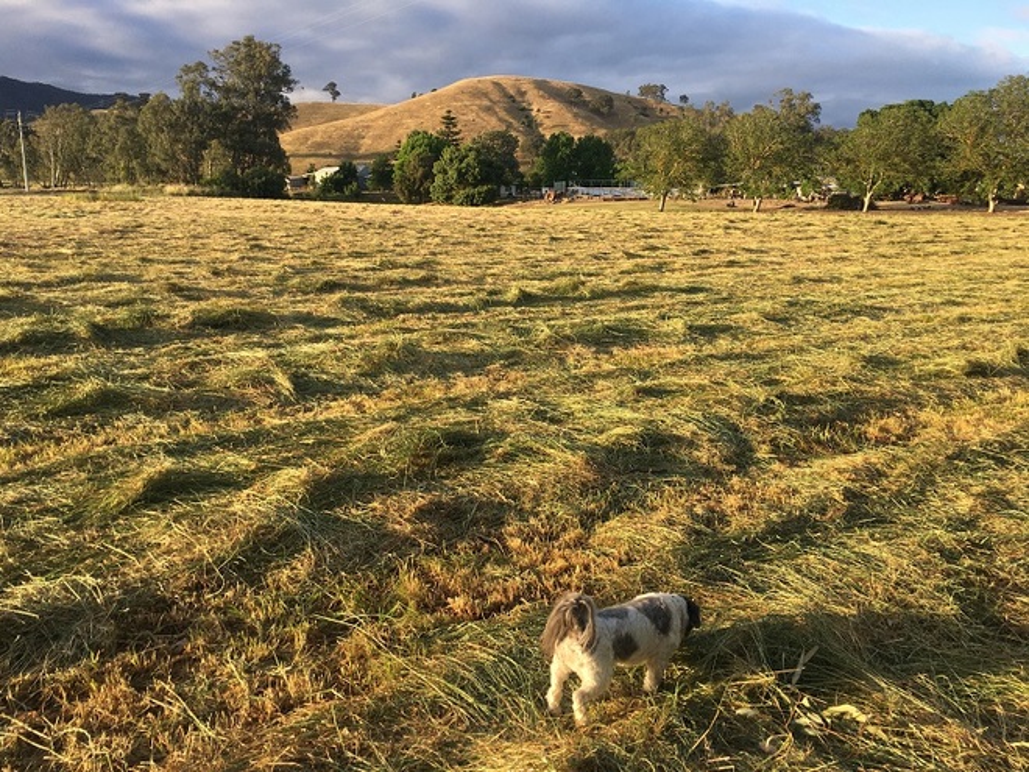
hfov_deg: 61.7
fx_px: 862
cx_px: 514
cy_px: 386
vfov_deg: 48.2
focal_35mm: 29
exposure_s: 1/437
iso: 25
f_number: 2.2
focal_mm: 4.15
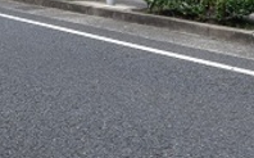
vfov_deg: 18.3
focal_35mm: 58
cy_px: -112
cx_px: 44
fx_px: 401
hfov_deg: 33.9
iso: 160
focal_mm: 10
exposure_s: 1/640
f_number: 4.5
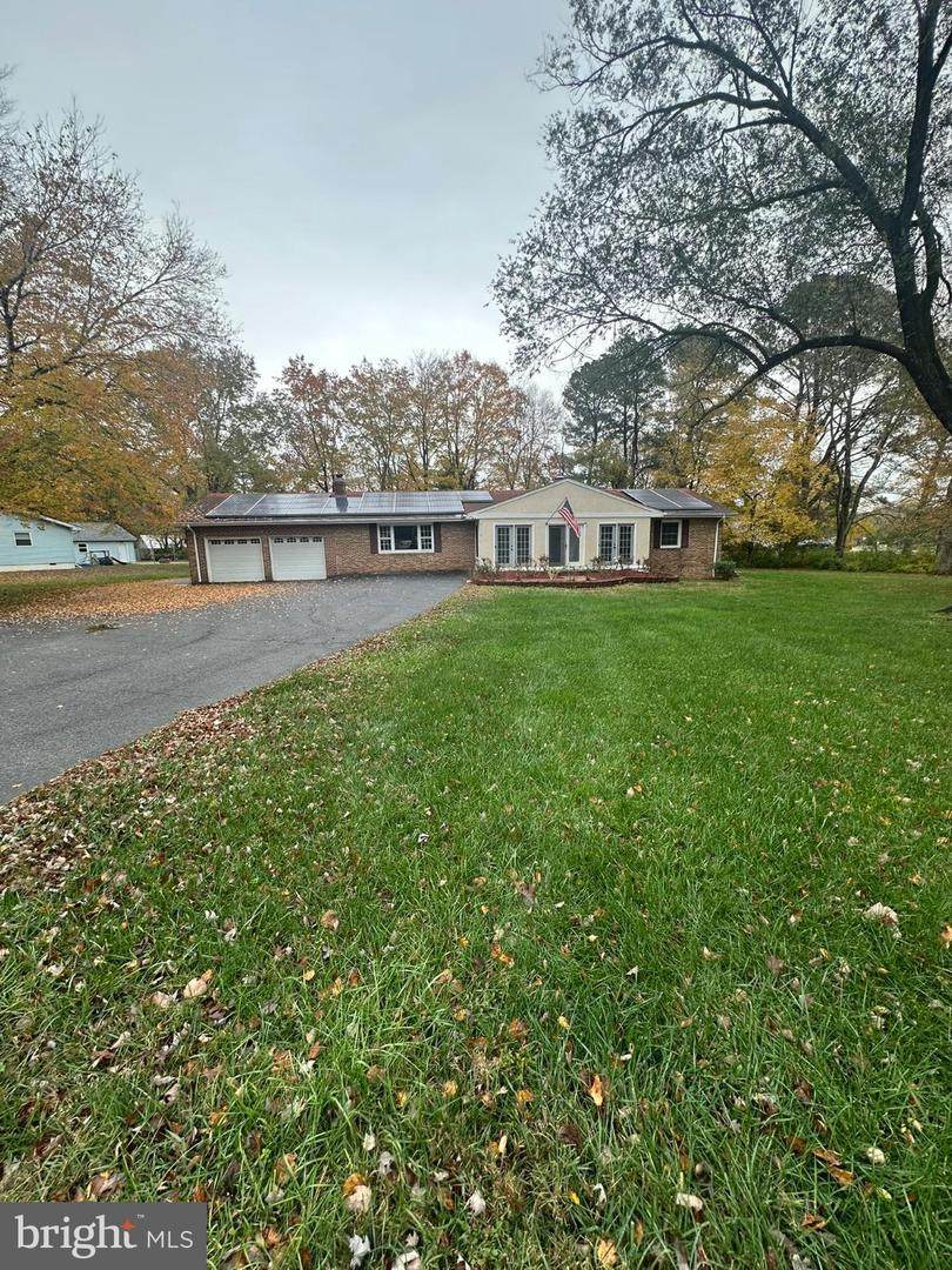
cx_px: 476
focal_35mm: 14
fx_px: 513
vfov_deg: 102.1
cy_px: 635
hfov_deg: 85.7
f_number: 2.2
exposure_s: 1/208
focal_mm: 2.22
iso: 40
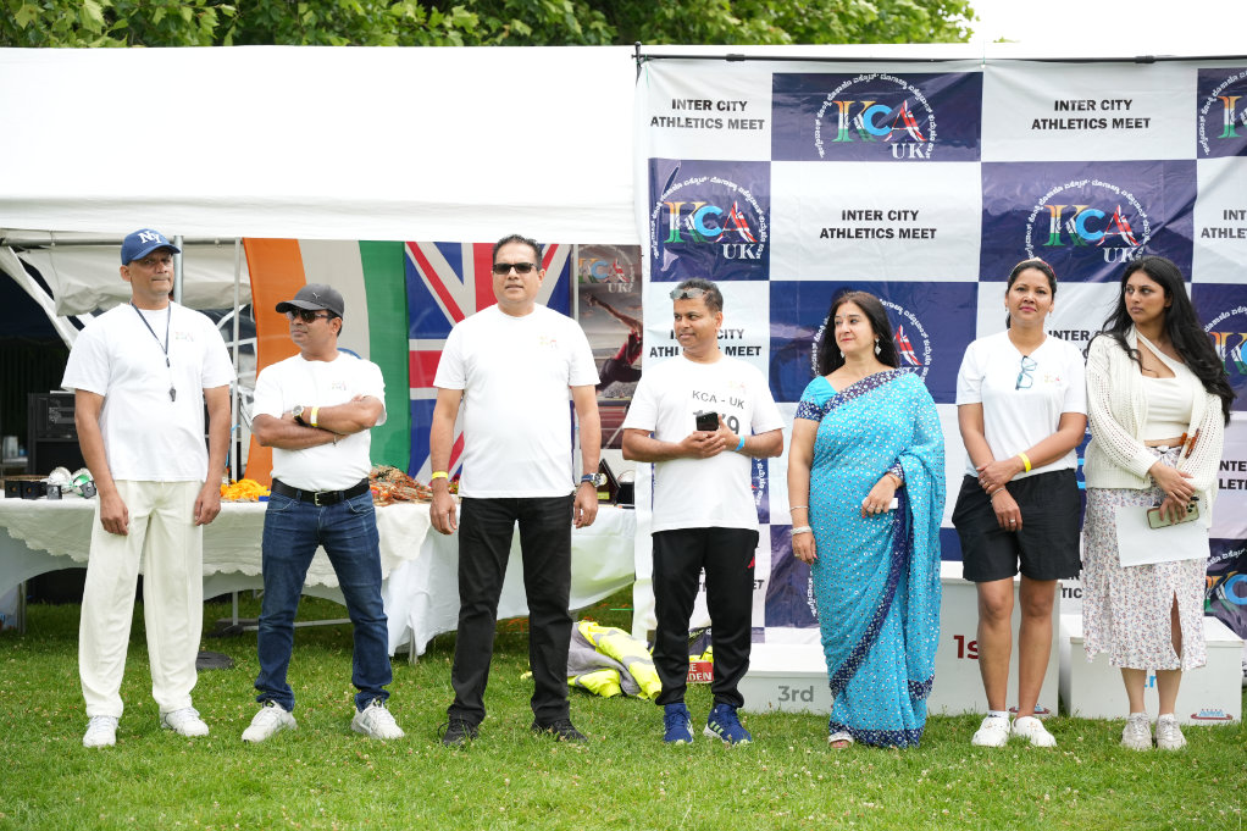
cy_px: 416
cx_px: 624
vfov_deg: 25.4
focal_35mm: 53
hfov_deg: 37.3
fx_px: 1846
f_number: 2.8
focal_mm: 53.3
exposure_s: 1/800
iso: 400
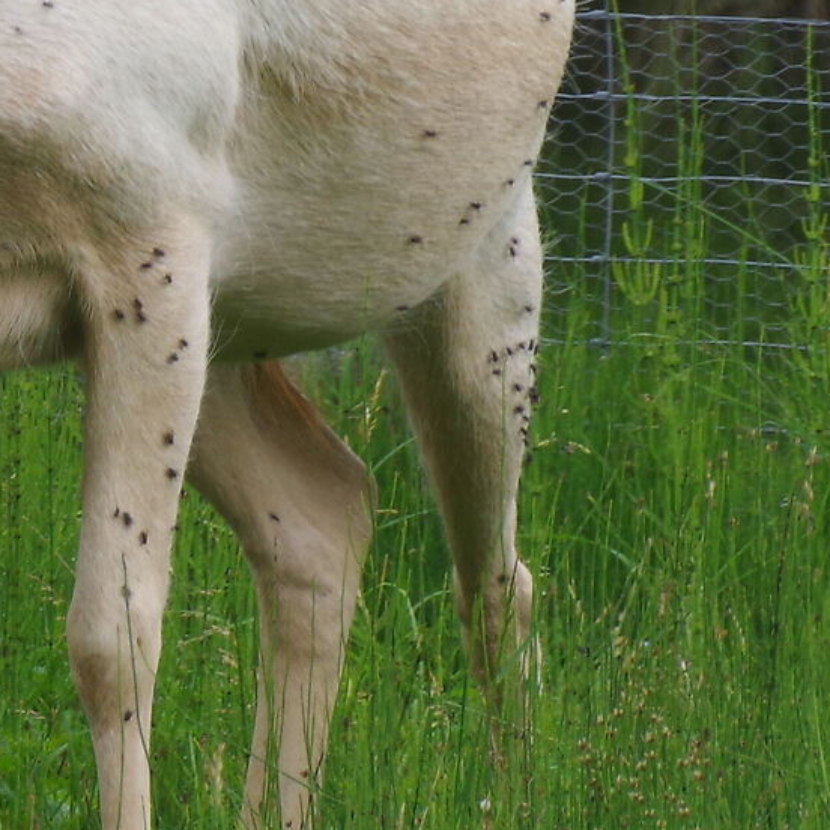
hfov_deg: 1.2
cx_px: -77
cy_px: 69
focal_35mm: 1496
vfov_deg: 1.2
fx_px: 40582
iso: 400
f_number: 10
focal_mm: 270
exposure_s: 1/320
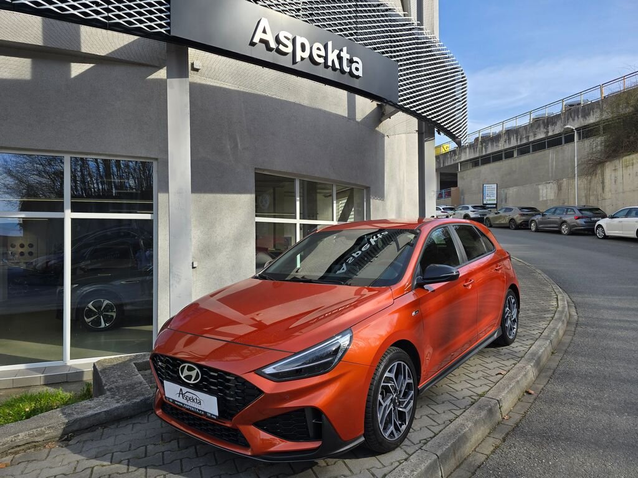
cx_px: 319
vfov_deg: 58.9
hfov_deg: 73.9
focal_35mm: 23
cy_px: 239
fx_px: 424
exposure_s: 1/399
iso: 12
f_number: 1.7
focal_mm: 6.3
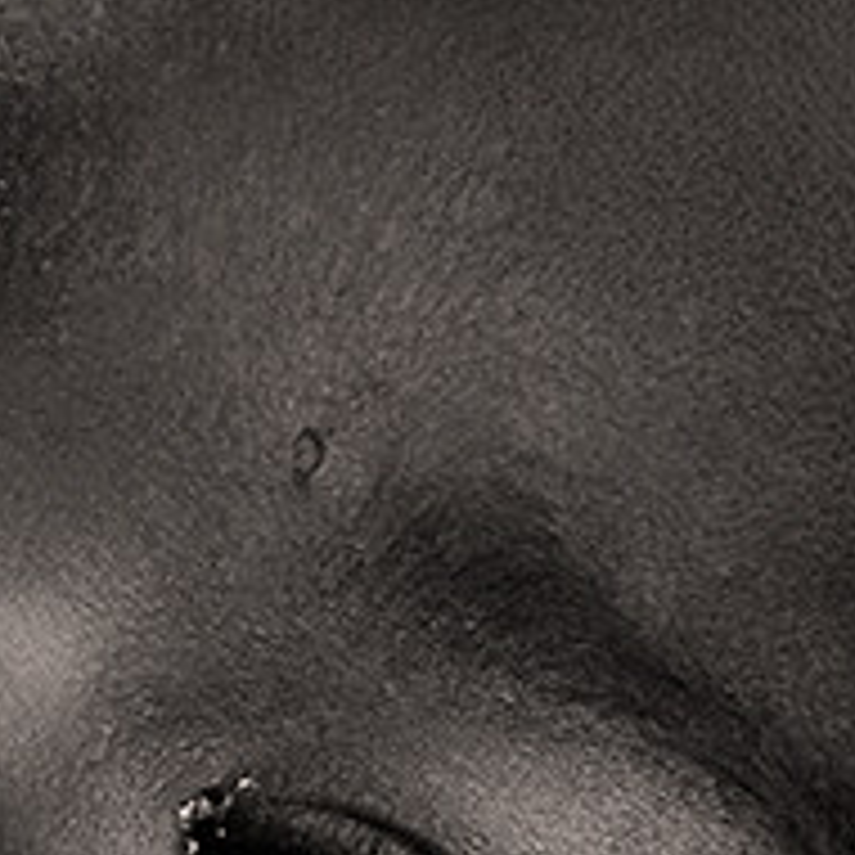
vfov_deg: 1.1
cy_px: 1868
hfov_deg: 1.1
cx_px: -349
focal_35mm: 1607
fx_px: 44907
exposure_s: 1/80
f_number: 5.6
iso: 400
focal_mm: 200
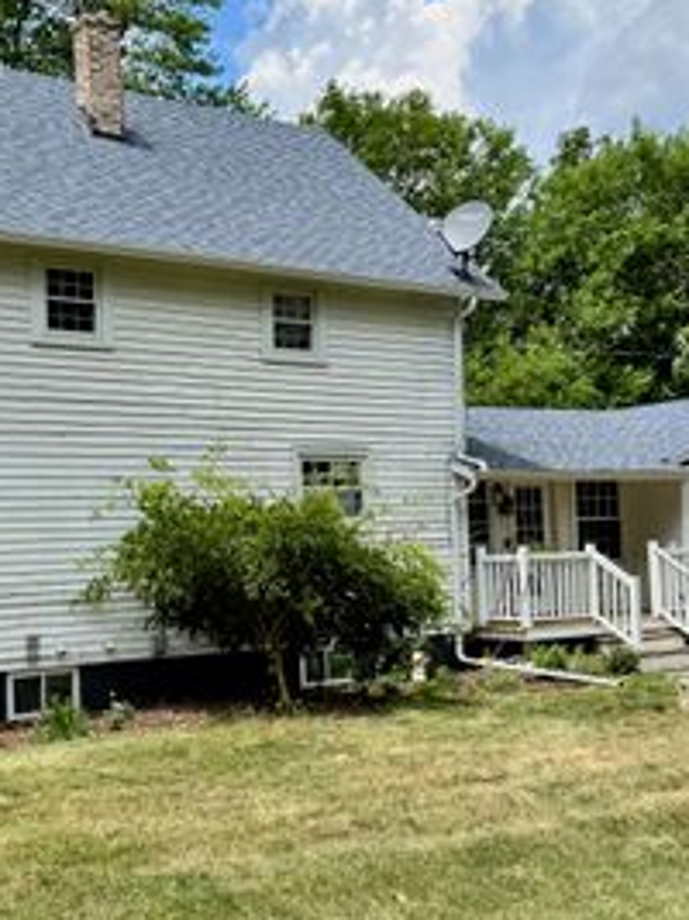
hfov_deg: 31.9
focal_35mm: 45
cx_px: 238
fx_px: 1195
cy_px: 529
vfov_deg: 42.0
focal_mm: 6.76
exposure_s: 1/1980
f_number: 1.78
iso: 80
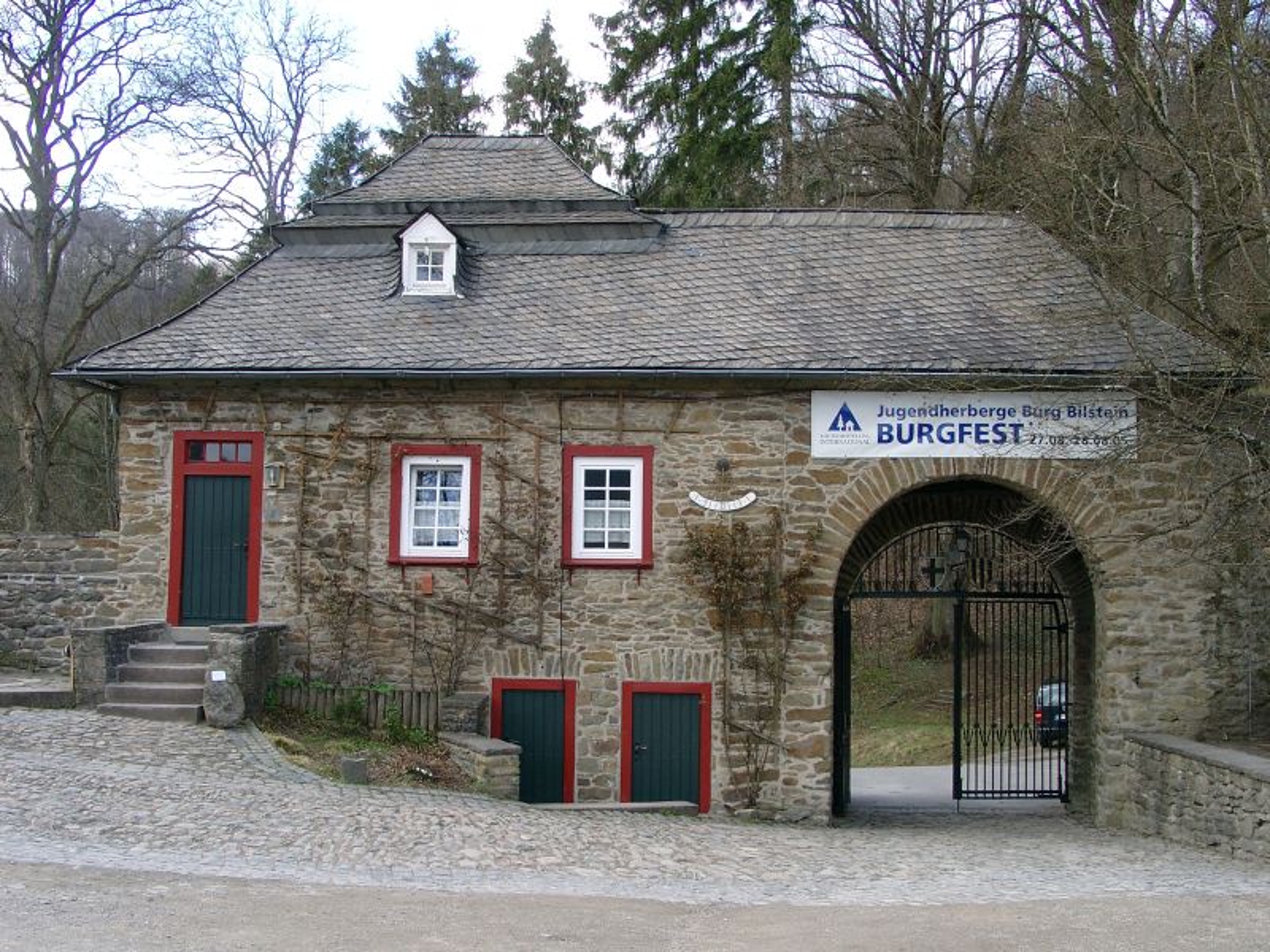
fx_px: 1357
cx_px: 635
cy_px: 476
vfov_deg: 38.7
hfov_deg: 50.1
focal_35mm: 37
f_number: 4
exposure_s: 1/121
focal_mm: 7.69
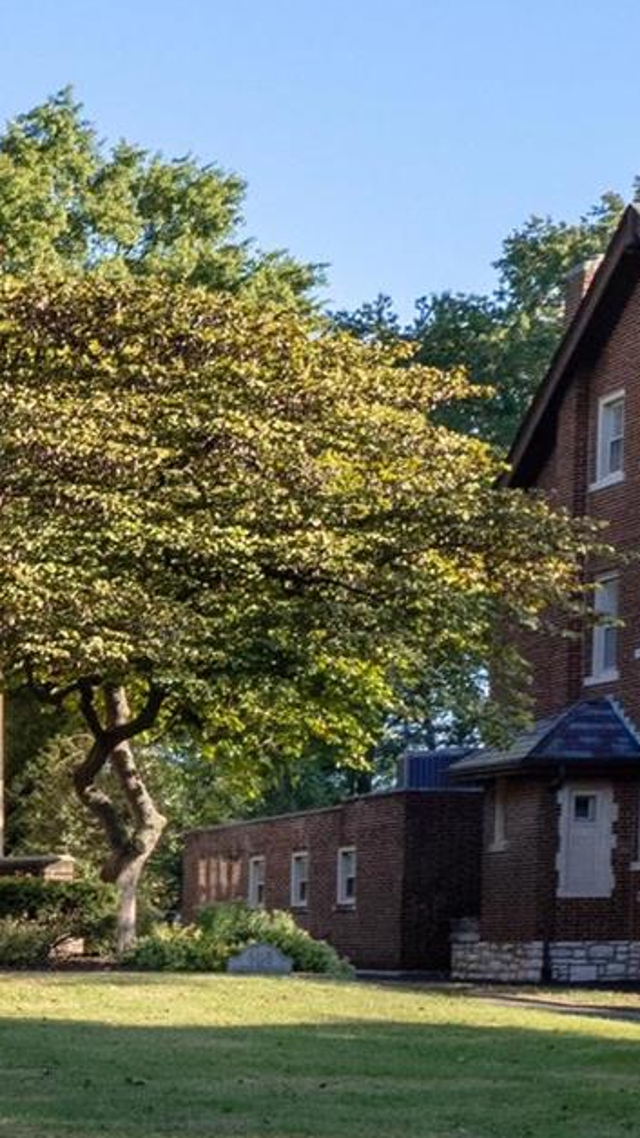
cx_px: -682
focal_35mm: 96
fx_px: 2898
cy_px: 466
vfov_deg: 22.2
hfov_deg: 11.3
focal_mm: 18
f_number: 10
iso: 400
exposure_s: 1/160
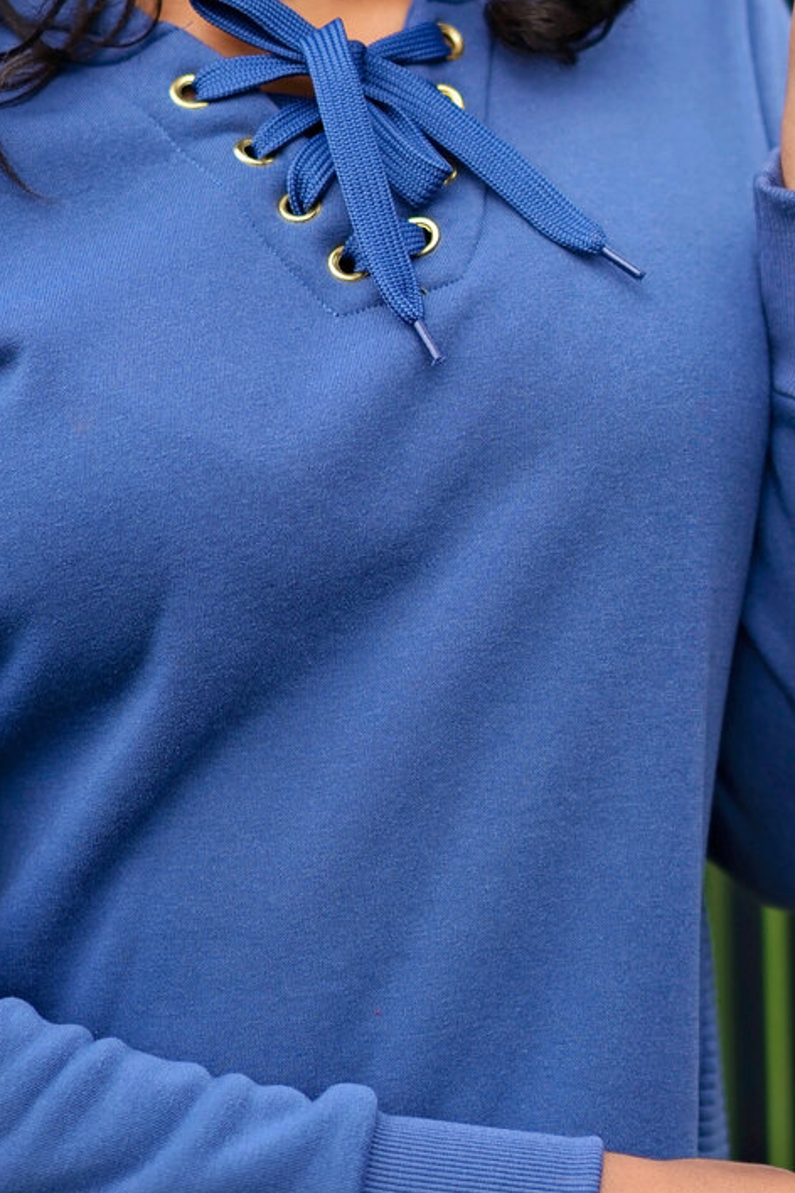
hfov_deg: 6.4
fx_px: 7154
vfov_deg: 9.5
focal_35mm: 216
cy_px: 347
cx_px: 411
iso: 100
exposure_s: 1/2000
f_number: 1.6
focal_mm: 85
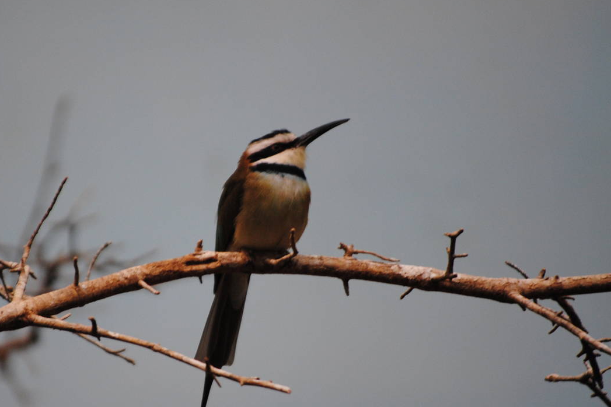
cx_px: 209
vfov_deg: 3.0
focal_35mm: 459
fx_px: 7790
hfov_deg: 4.5
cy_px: 239
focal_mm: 200
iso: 400
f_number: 5.6
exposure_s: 1/200
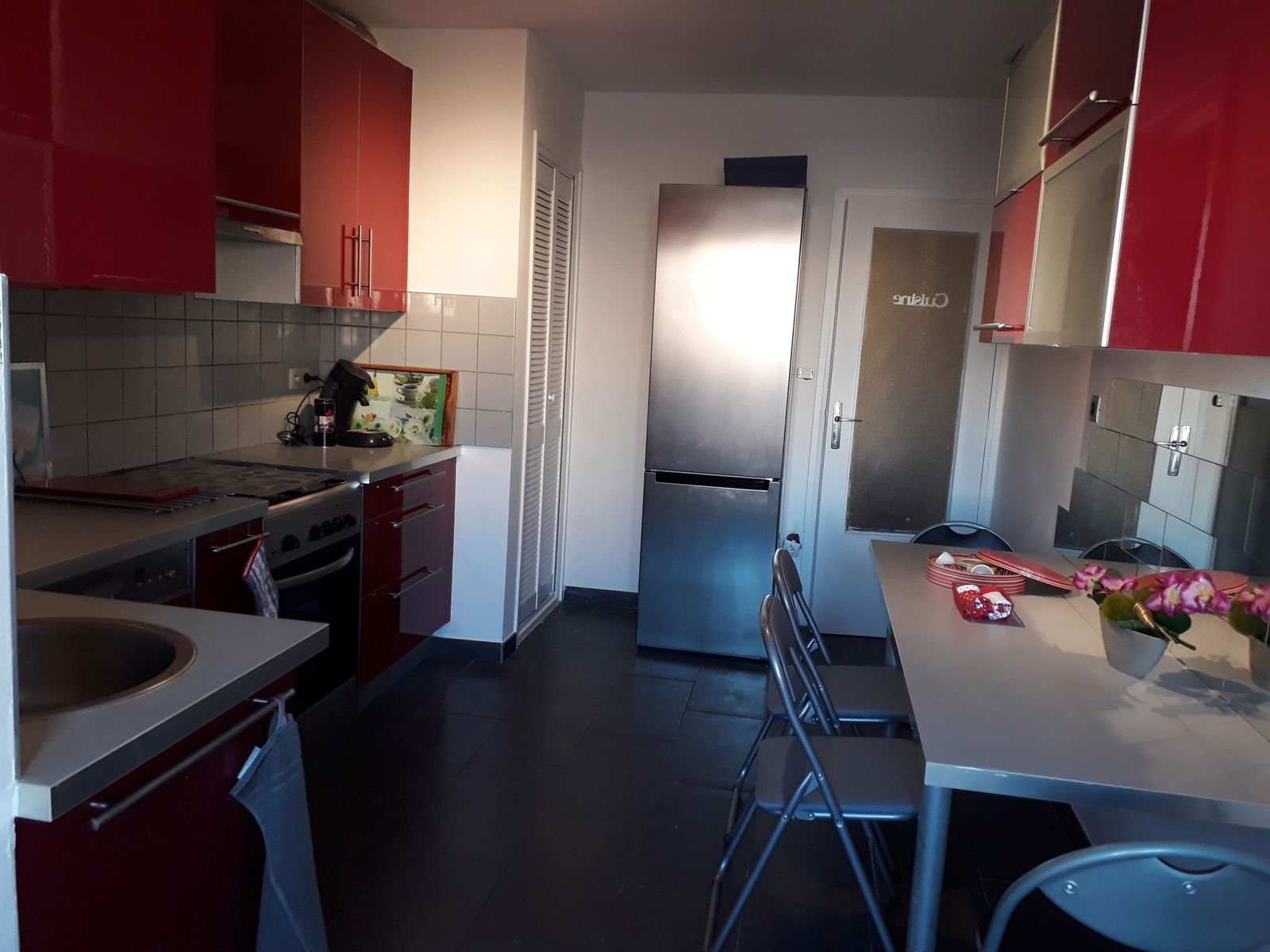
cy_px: 476
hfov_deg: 65.3
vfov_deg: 51.4
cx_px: 635
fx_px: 991
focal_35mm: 27
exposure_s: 1/33
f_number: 1.9
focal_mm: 3.6
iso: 125
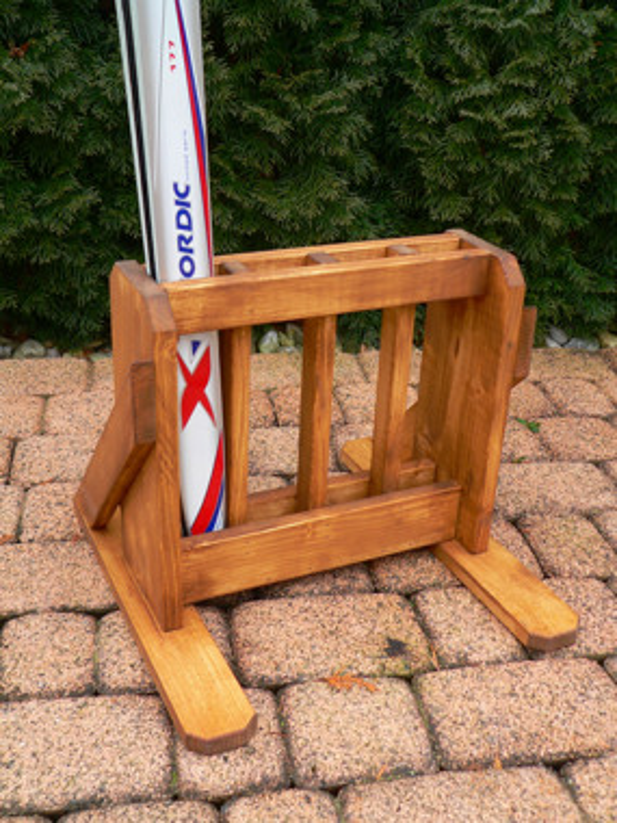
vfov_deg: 45.8
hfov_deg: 35.1
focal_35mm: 41
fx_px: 974
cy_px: 412
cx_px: 308
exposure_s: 1/60
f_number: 2.8
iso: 80
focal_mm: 6.8
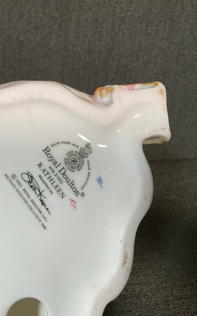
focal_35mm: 42
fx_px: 361
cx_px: -18
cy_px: 159
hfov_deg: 27.9
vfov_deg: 47.2
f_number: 1.8
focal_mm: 3
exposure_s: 1/120
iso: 64
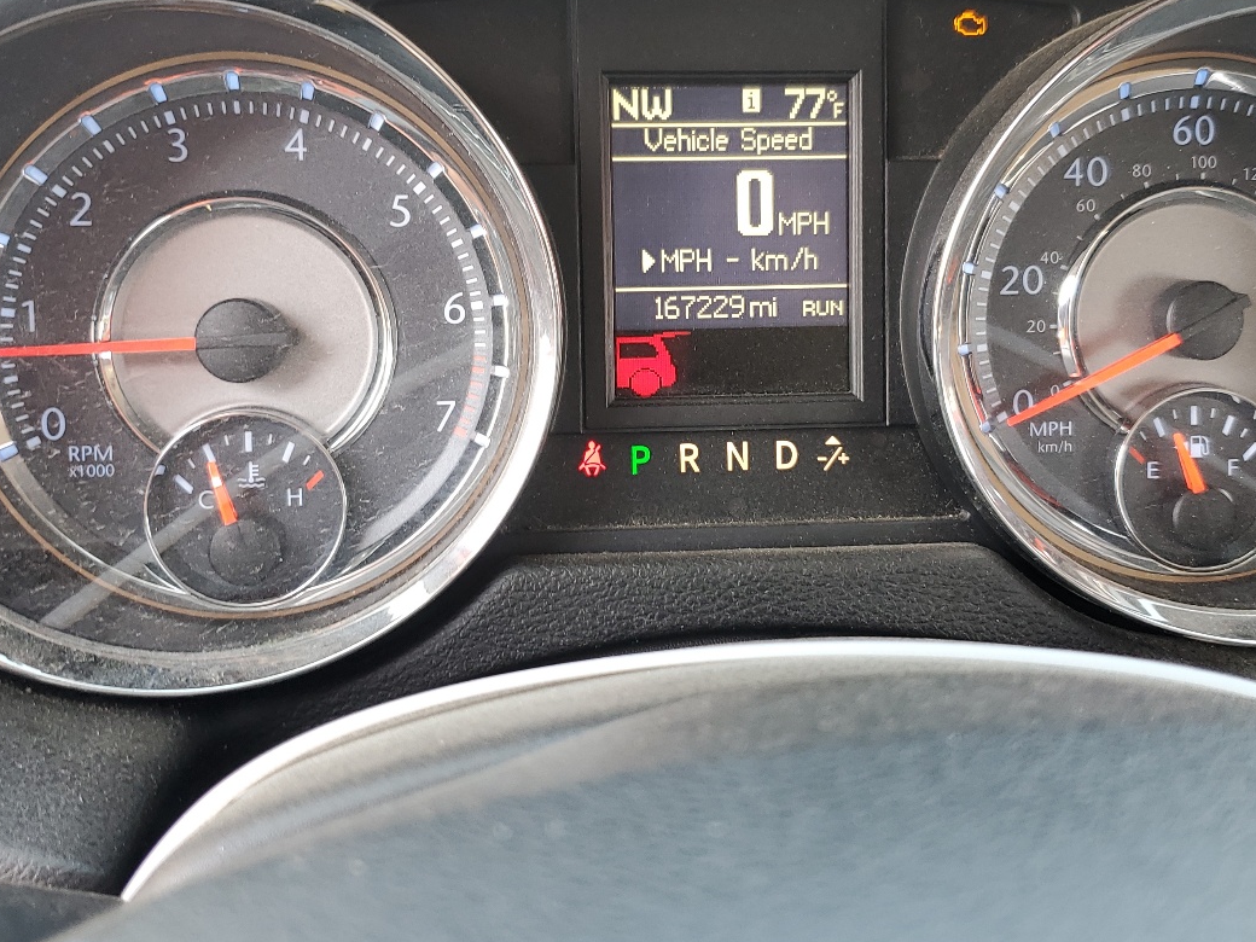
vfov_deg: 35.9
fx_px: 1451
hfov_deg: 46.7
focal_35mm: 40
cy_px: 421
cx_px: 721
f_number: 1.5
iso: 52
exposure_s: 1/60.2
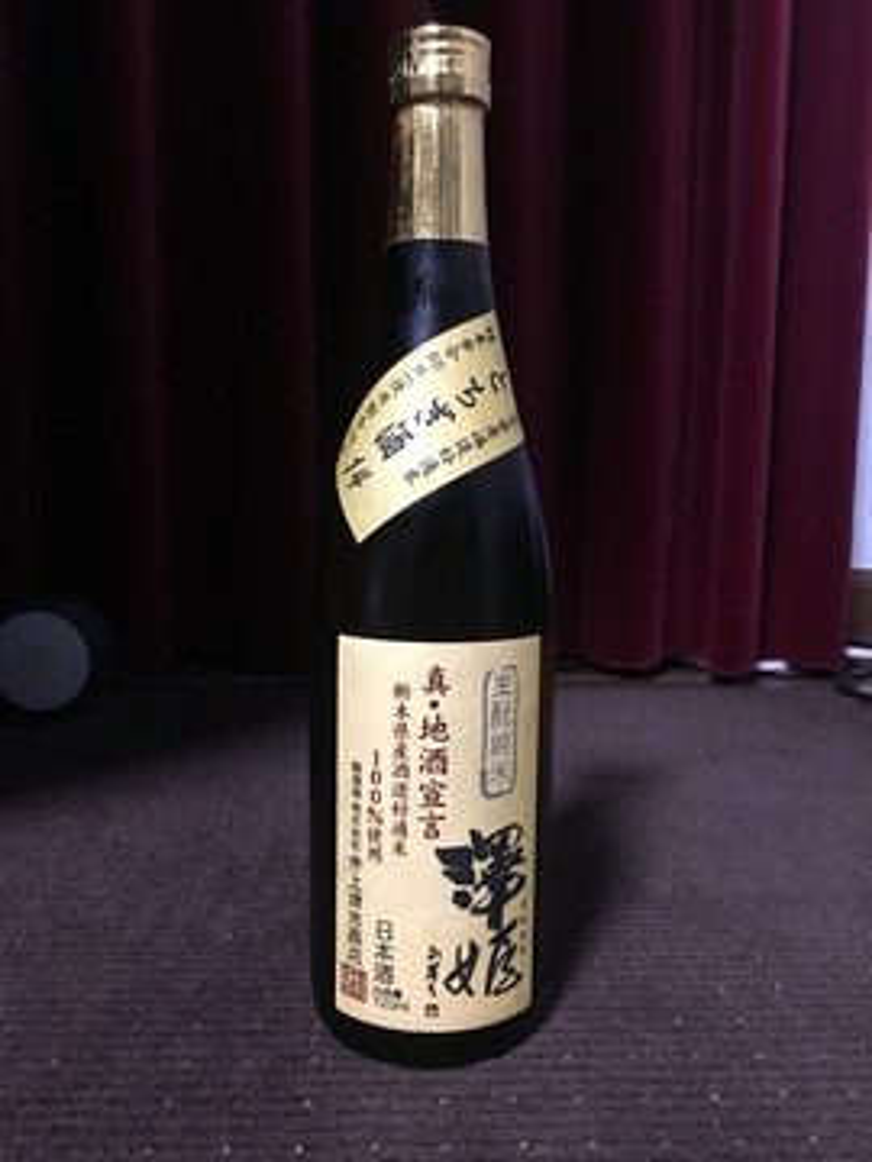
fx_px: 974
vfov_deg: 61.7
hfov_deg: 48.2
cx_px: 436
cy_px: 581
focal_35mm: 29
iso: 250
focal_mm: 4.15
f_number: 2.2
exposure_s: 1/15
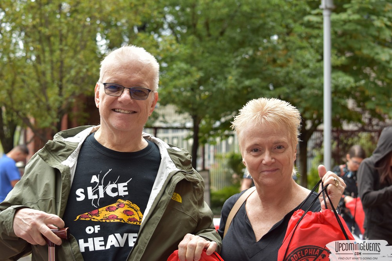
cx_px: 196
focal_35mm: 82
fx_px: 898
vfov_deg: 16.6
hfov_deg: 24.6
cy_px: 130
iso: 400
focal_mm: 55
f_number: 5.6
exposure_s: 1/125
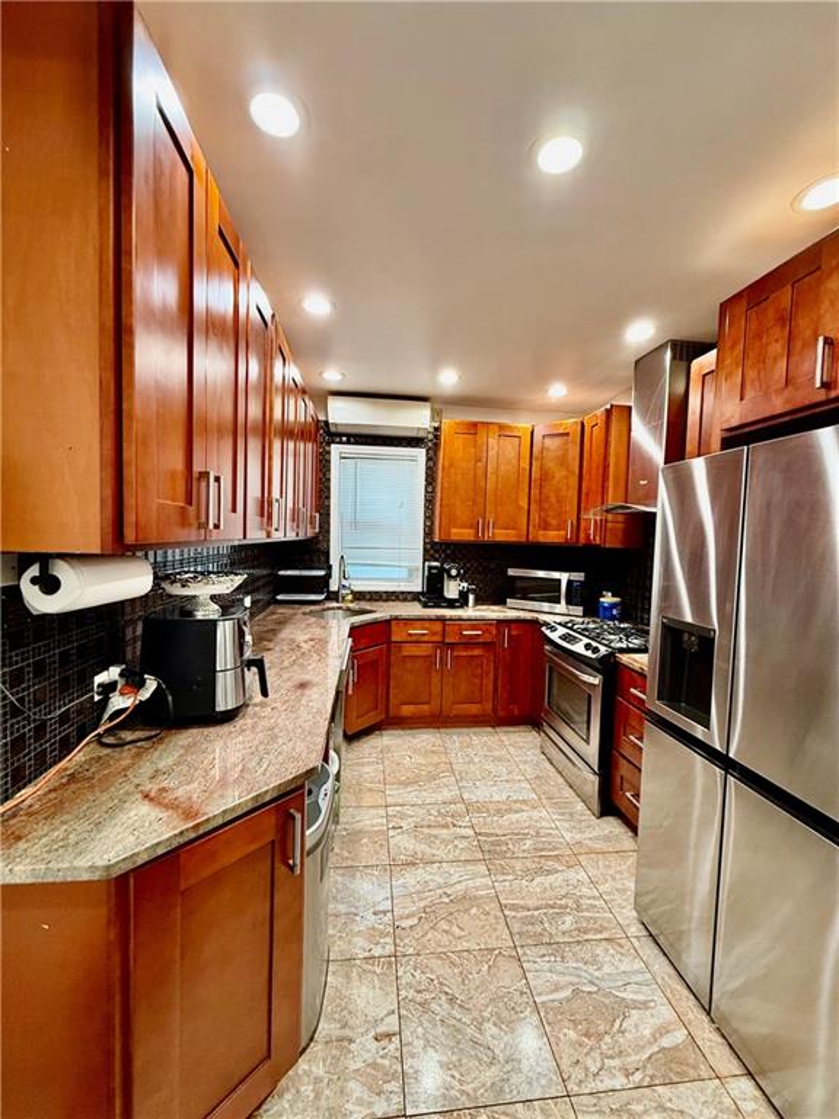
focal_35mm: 14
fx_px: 452
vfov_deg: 102.1
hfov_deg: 85.7
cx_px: 420
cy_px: 560
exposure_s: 1/60
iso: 200
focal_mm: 2.22
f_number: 2.2
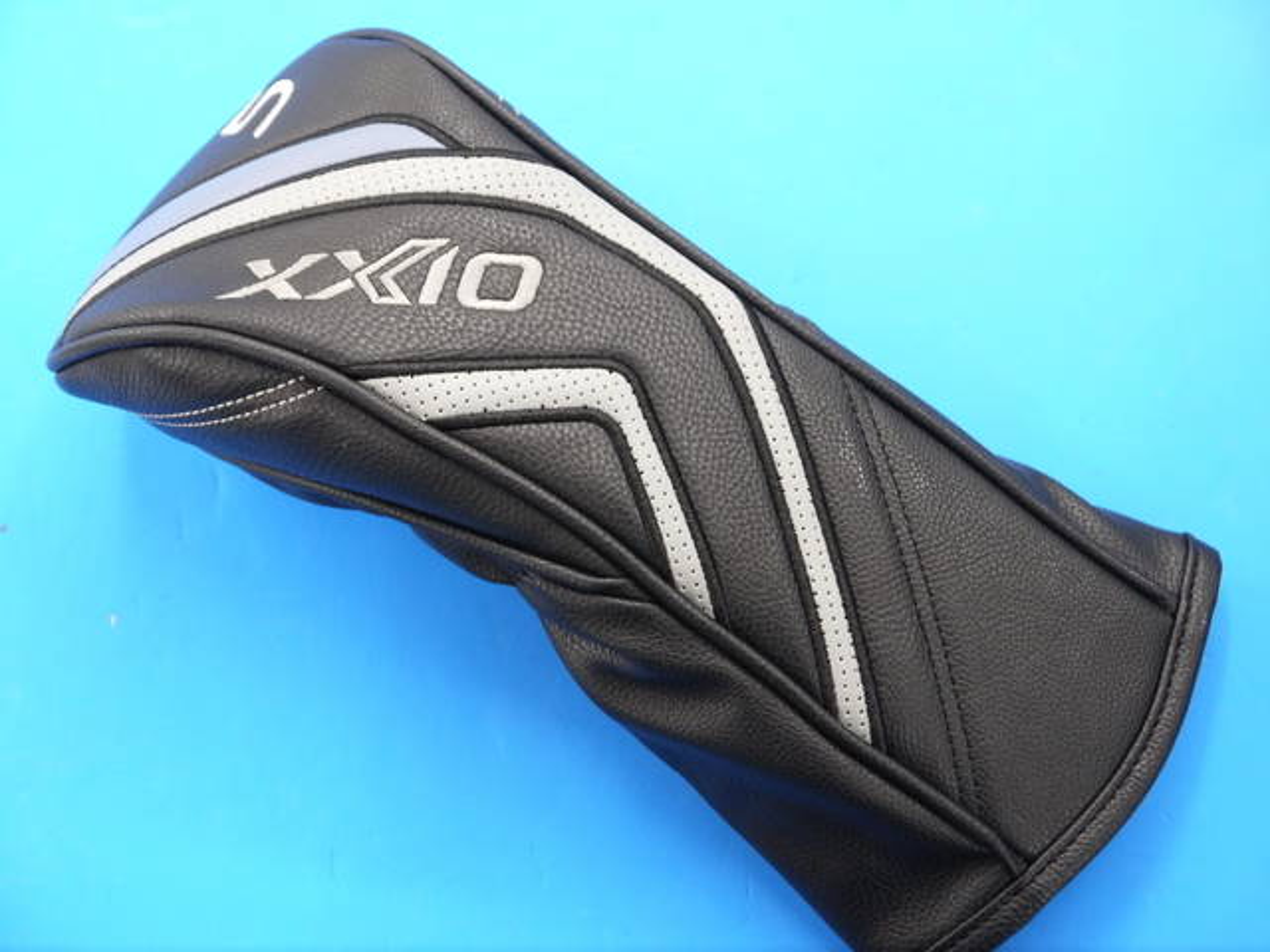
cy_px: 476
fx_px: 2128
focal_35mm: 58
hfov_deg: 33.2
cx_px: 635
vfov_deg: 25.2
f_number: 4.9
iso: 800
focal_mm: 29
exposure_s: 1/50
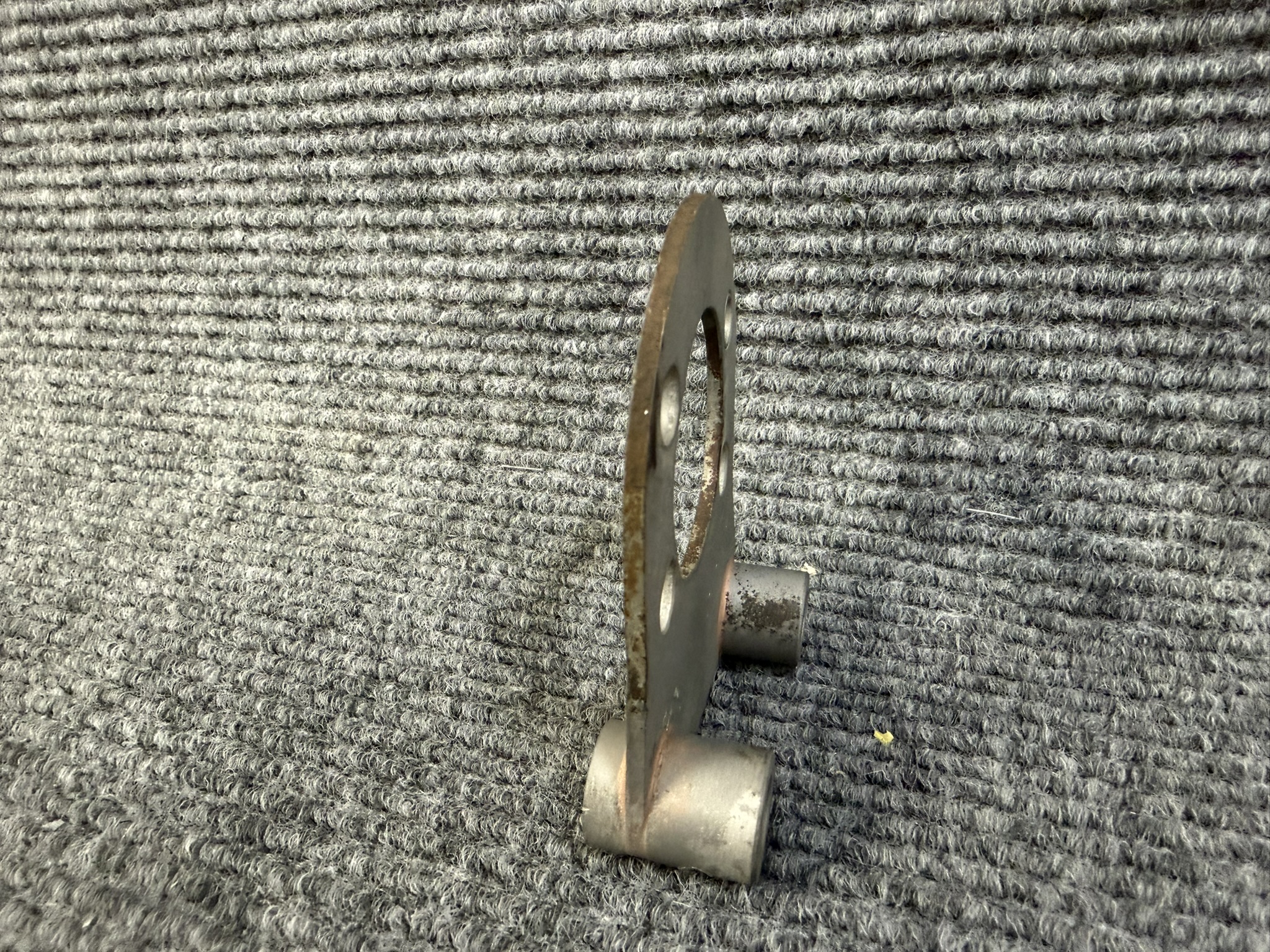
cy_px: 476
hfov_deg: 71.6
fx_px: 881
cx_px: 635
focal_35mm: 24
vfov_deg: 56.8
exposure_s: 1/60
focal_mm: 2.22
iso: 500
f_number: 2.2
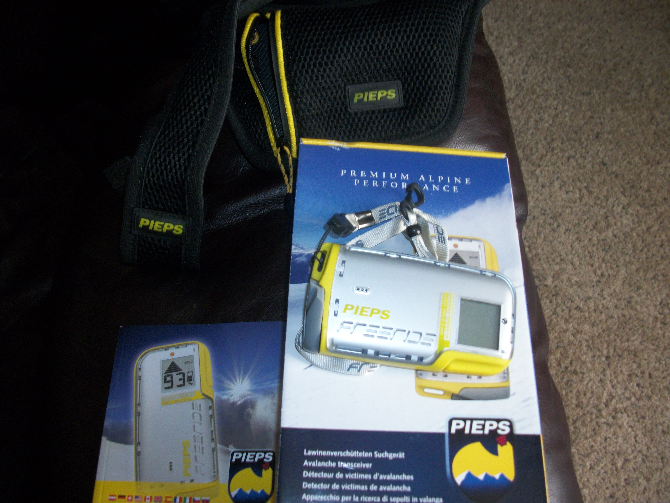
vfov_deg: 44.2
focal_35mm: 32
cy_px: 252
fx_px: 619
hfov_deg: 56.8
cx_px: 335
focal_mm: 5.7
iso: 160
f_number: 2.9
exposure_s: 1/30
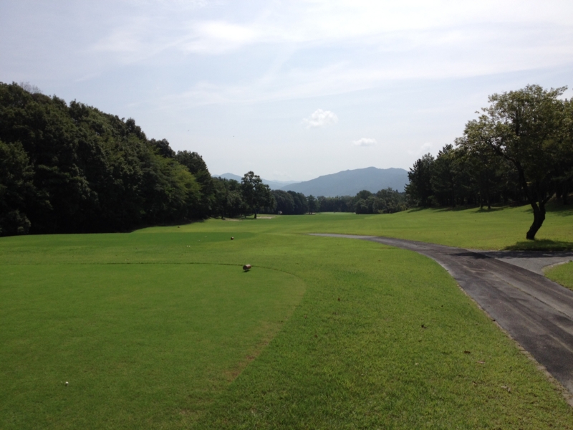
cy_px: 215
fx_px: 579
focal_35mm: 35
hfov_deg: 52.6
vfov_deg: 40.7
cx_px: 286
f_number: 2.4
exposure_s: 1/3247
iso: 50
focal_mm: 4.28
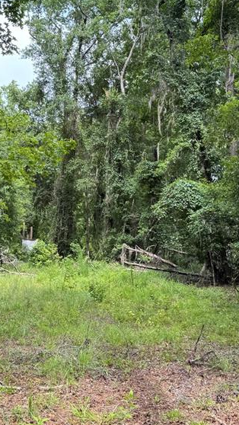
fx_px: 541
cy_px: 153
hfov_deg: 24.9
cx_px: 94
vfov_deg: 42.5
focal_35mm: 48
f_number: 1.78
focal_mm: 6.76
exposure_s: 1/503
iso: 80
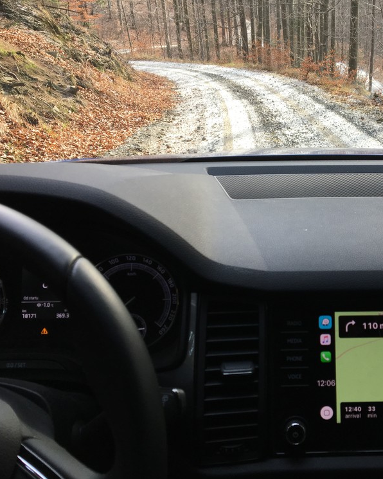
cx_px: 307
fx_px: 538
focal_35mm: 38
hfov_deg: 37.7
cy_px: 239
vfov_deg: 47.9
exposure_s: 1/100
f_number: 2.2
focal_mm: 4.15
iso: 25
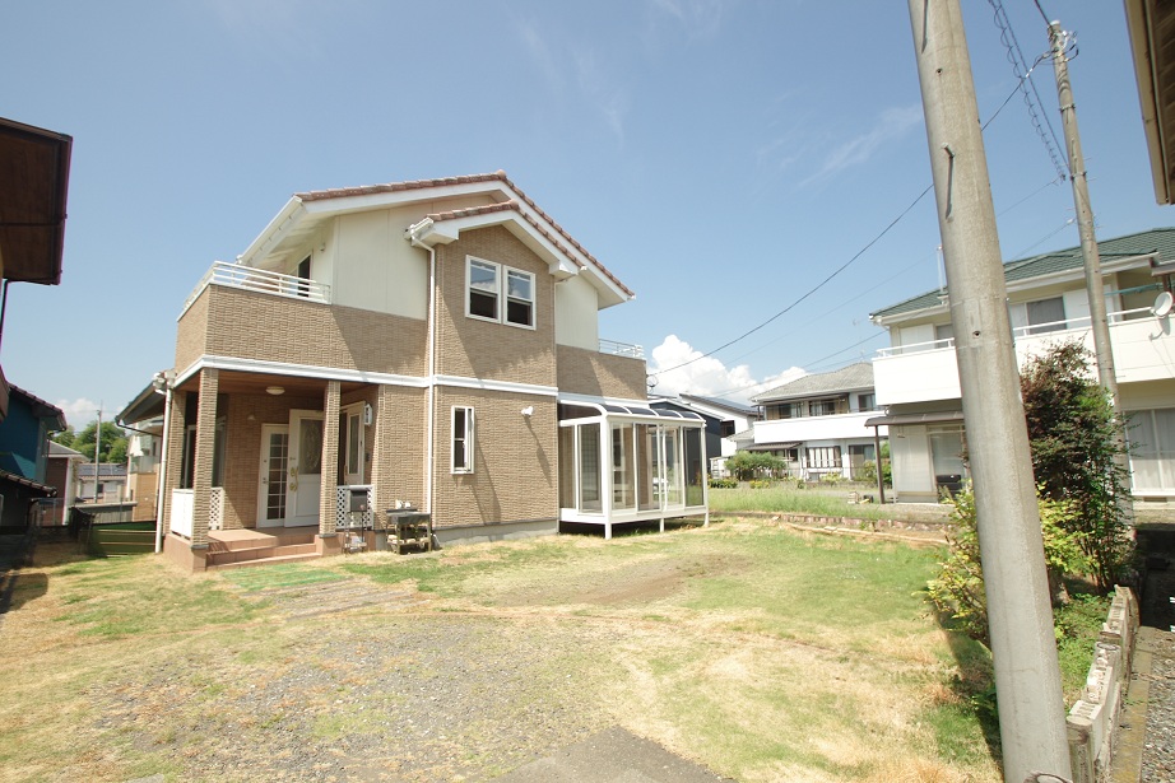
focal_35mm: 16
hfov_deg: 96.7
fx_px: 522
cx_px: 588
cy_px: 392
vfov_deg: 73.8
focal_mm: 11.25
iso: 100
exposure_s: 1/200
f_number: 8
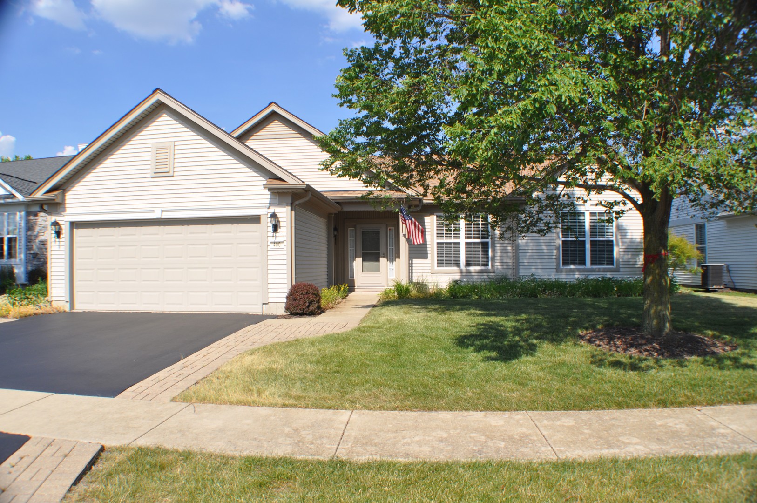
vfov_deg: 43.5
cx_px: 378
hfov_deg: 62.0
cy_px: 252
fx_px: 630
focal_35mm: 30
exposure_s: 1/320
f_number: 9
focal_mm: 20
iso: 200
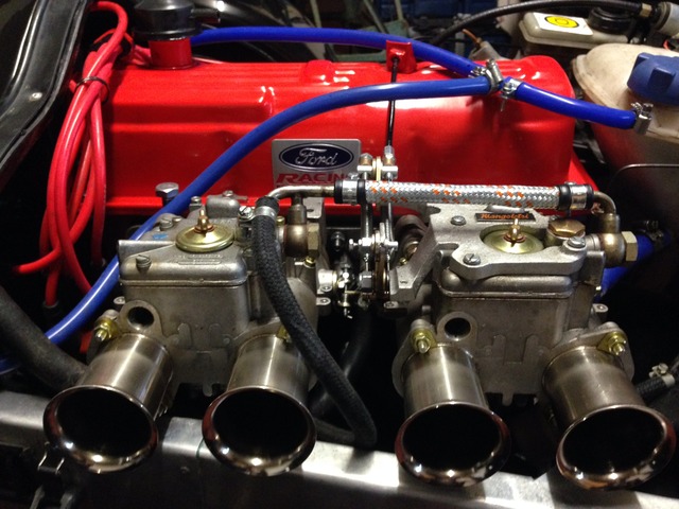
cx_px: 340
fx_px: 647
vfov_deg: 42.9
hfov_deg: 55.4
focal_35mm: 33
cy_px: 254
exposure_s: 1/20
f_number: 2.4
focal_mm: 4.12
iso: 320
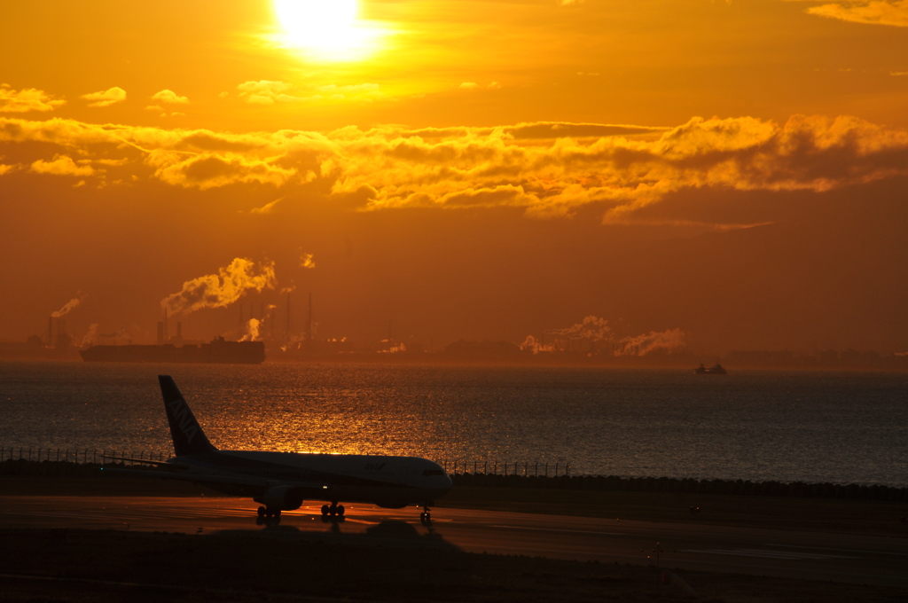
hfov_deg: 6.9
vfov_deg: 4.6
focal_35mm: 300
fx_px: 7557
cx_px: 454
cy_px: 302
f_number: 16
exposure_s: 1/1000
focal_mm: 200
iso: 200
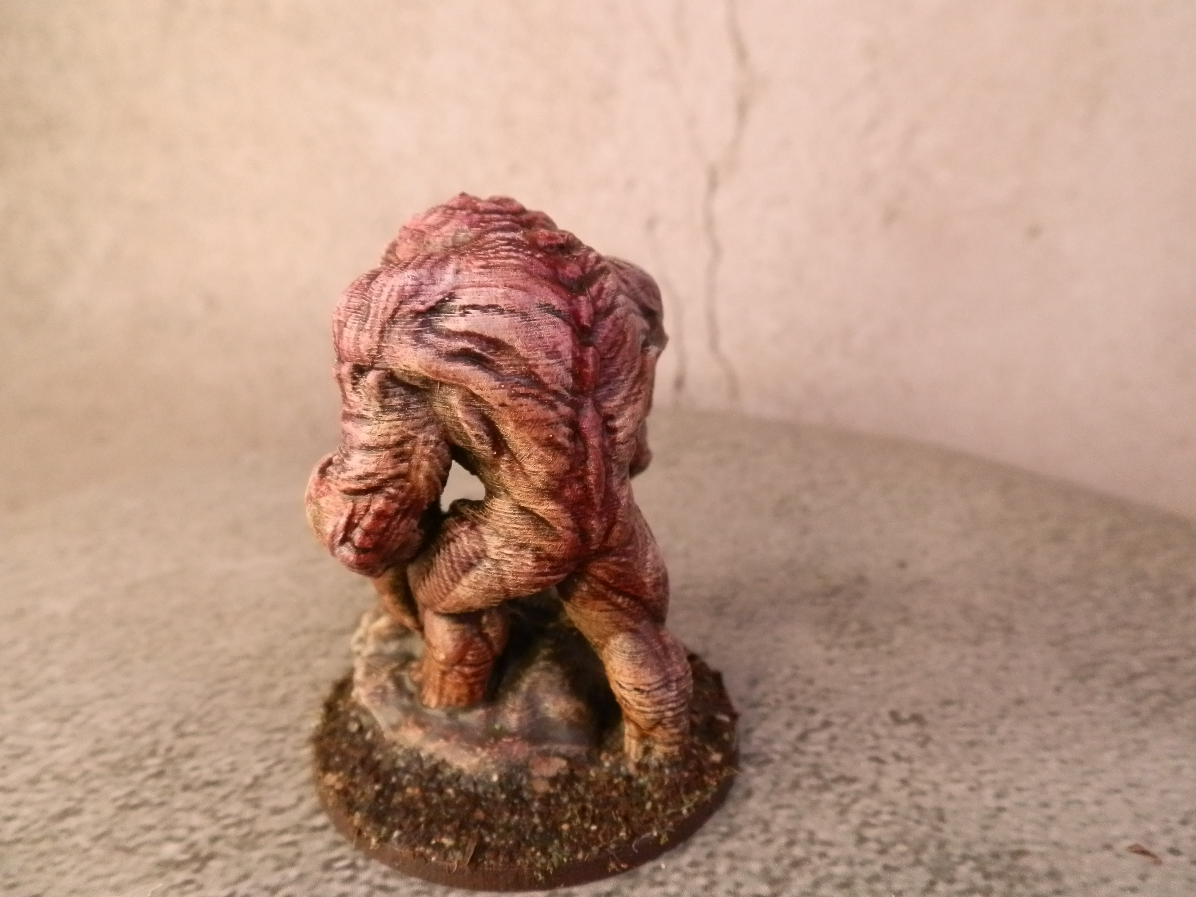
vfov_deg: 49.7
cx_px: 598
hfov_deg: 63.4
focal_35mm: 28
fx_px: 967
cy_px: 448
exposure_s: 1/100
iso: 400
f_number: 3.1
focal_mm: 5
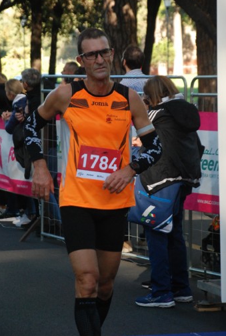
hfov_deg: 8.1
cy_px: 142
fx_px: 1587
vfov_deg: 12.1
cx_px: 122
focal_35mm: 170
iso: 1000
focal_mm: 95
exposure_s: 1/400
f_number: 5.6
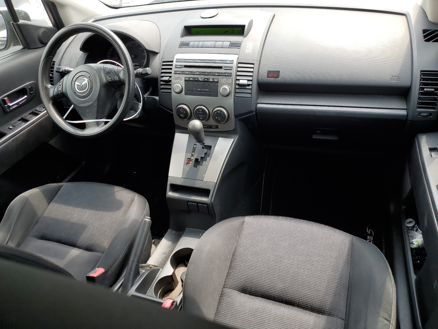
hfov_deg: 67.3
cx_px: 219
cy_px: 164
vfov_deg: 53.1
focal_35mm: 26
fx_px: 329
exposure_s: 1/357
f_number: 1.5
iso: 50
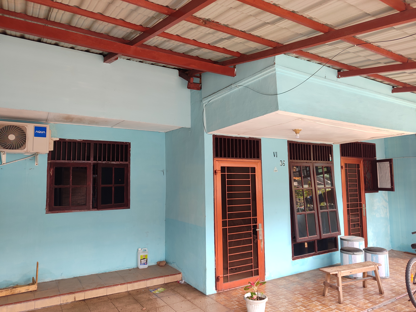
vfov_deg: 54.9
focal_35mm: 25
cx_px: 208
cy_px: 156
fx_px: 300
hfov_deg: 69.4
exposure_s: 1/100
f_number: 1.89
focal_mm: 5.95
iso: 192
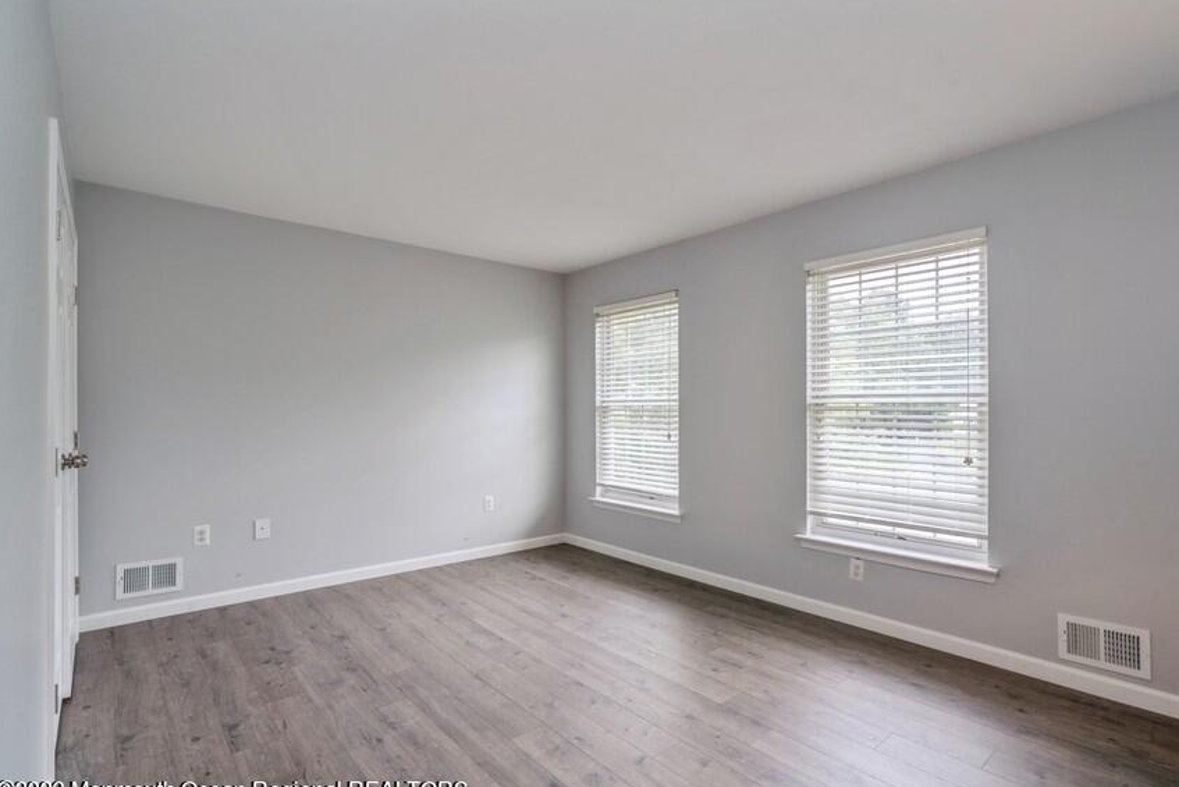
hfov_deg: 93.2
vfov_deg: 70.4
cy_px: 410
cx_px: 617
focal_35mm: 17
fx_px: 557
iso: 200
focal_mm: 16
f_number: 11
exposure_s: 1/8
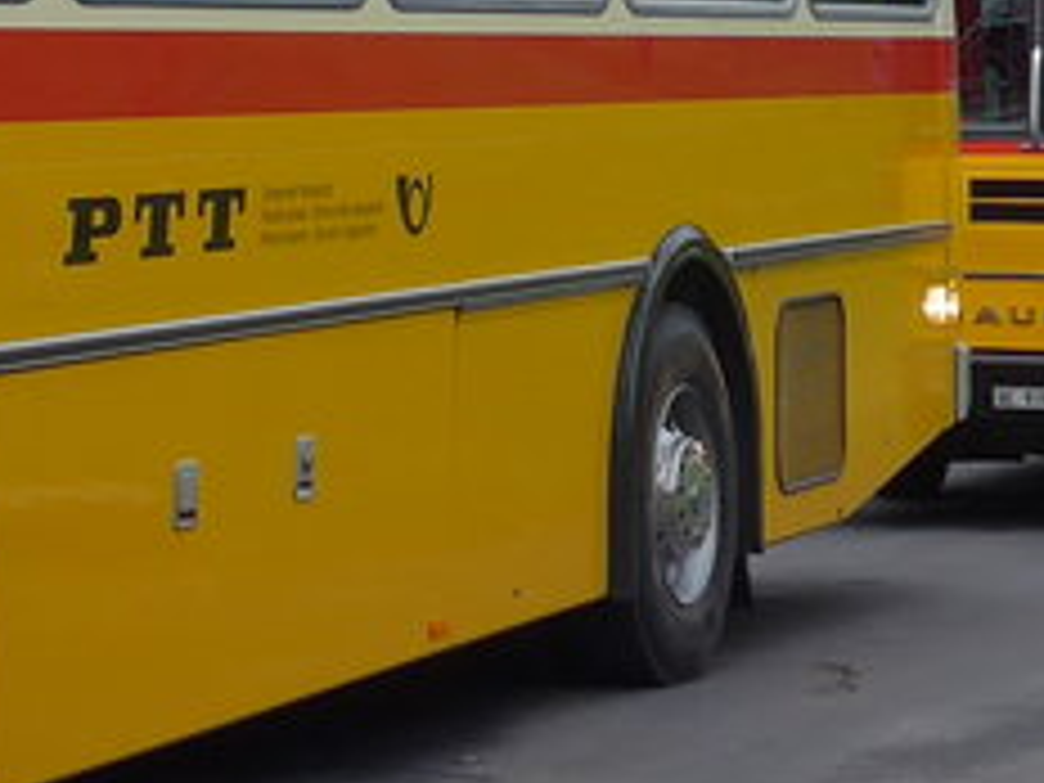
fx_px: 4524
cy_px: -306
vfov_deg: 9.7
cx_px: -531
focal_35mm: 150
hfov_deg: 12.5
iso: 80
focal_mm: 6
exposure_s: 1/250
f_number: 2.8
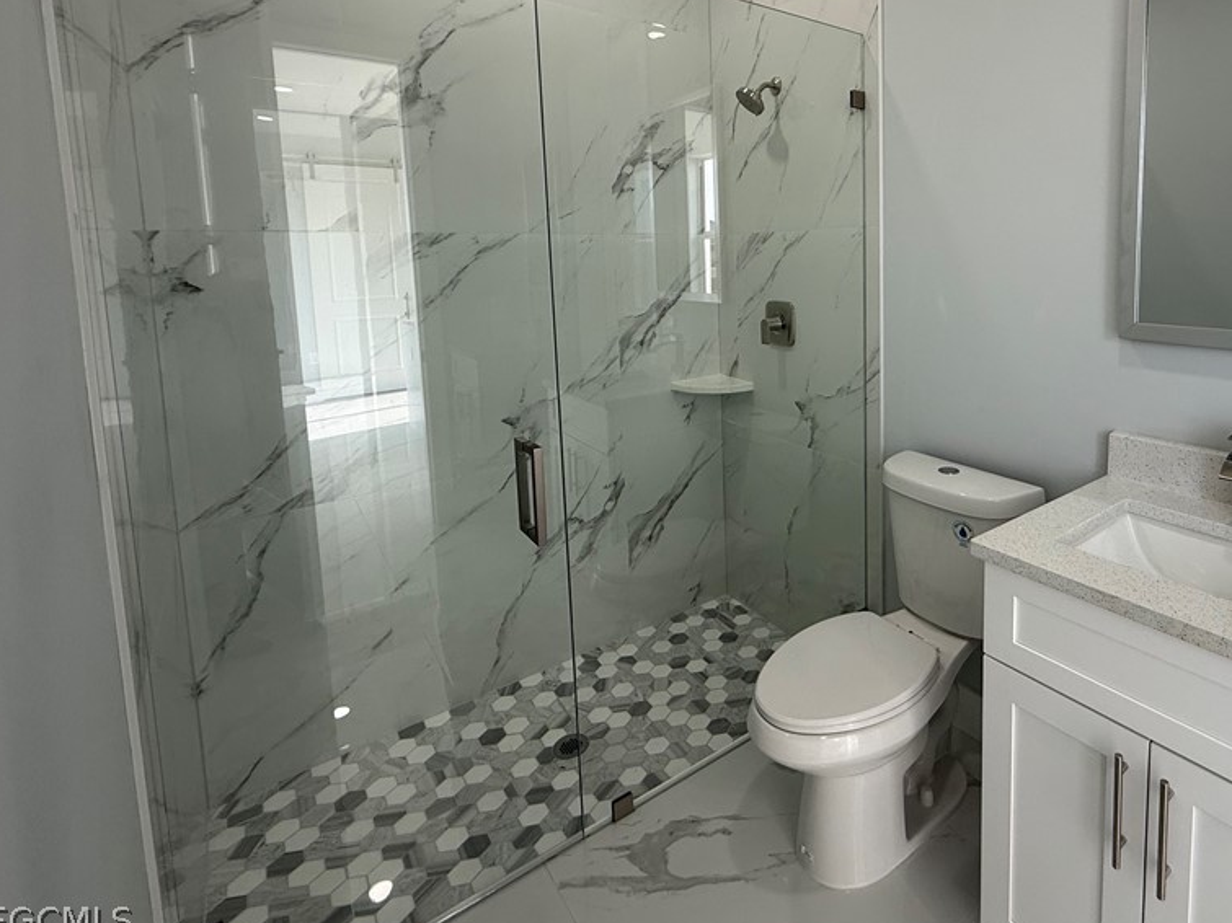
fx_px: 676
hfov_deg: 82.0
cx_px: 814
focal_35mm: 19
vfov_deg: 67.1
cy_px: 321
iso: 100
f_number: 2.2
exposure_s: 1/99
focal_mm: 2.22
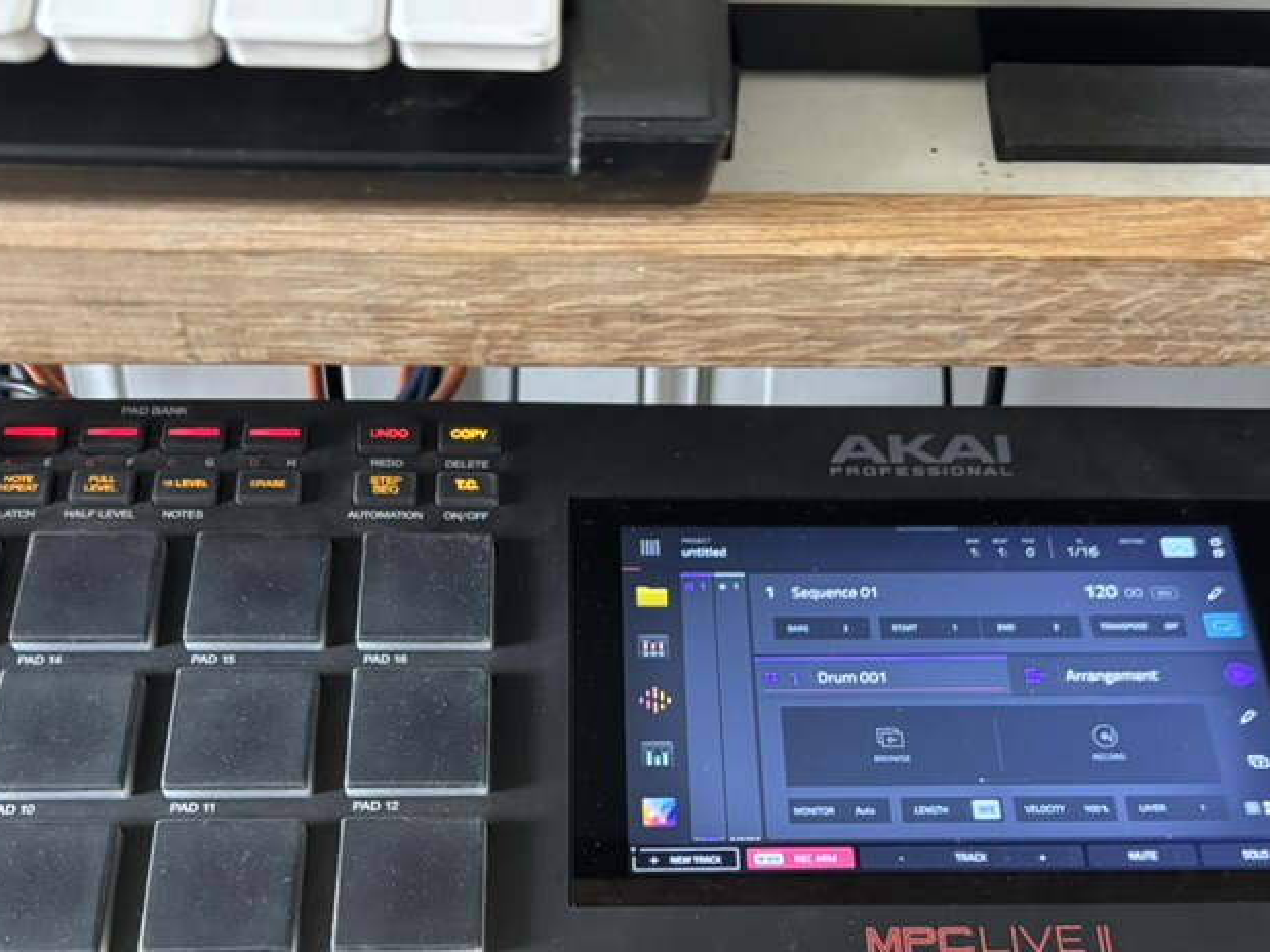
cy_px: 755
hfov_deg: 43.8
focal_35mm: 43
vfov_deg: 32.7
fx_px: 1577
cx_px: 696
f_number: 1.6
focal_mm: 5.96
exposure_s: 1/34
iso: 640
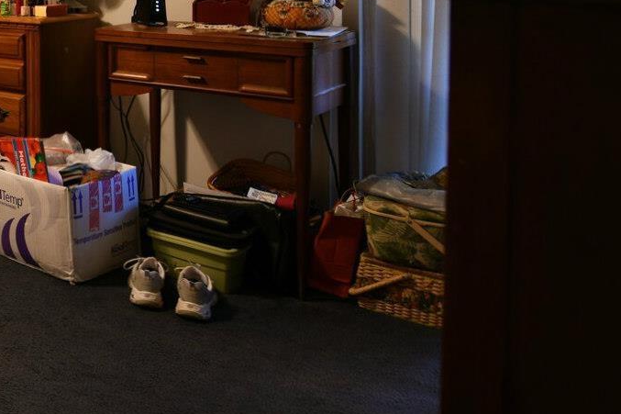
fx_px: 776
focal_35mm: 45
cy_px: -25
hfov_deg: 29.6
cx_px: -275
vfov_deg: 27.6
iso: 160
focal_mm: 15
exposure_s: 1/8
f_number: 2.8
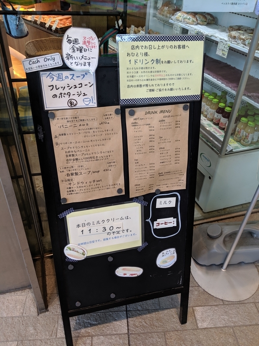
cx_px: 130
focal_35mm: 27
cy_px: 173
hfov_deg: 51.4
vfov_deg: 65.3
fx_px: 269
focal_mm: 4.44
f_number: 1.8
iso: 151
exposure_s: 1/76.7
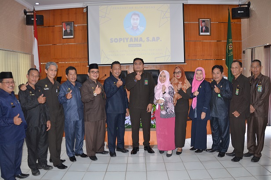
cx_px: 136
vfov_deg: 22.5
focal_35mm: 60
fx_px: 451
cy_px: 90
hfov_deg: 33.5
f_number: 5.6
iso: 400
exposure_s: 1/60
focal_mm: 40
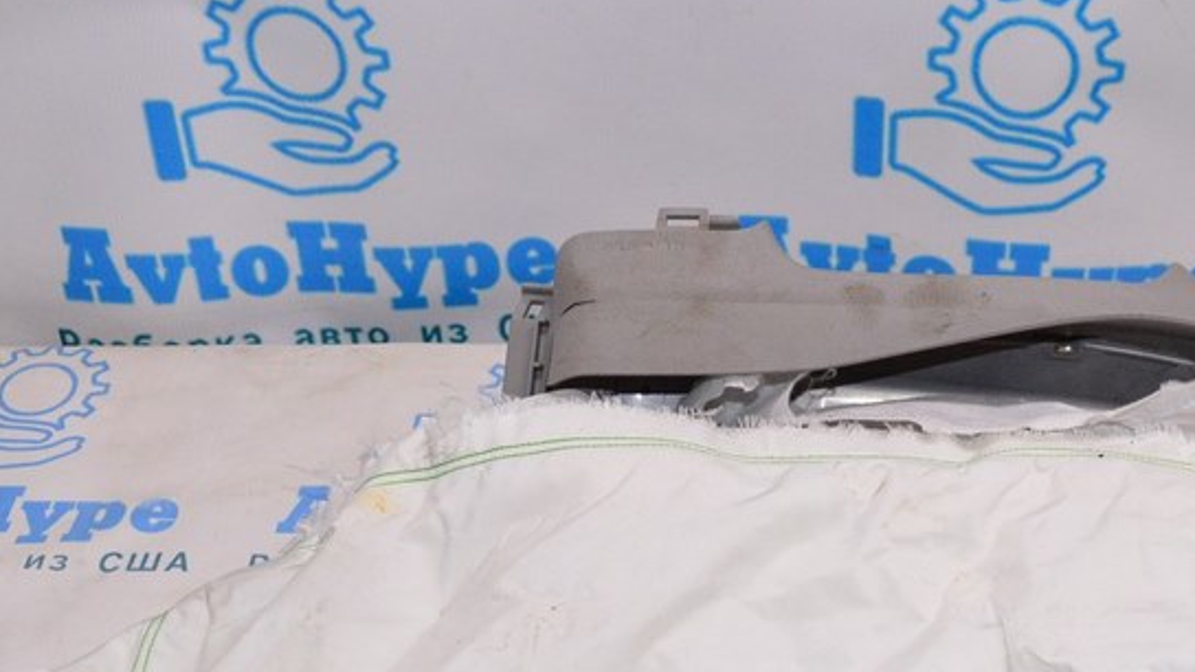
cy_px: 699
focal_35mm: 65
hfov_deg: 32.2
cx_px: 738
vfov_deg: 18.0
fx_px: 2060
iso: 1600
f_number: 8
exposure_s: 1/100
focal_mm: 22
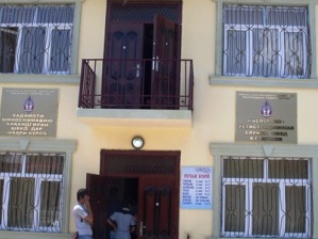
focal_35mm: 57
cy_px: 118
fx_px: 523
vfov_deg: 25.6
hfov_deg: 33.8
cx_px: 171
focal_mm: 6.3
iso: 80
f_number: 8.4
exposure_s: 1/180
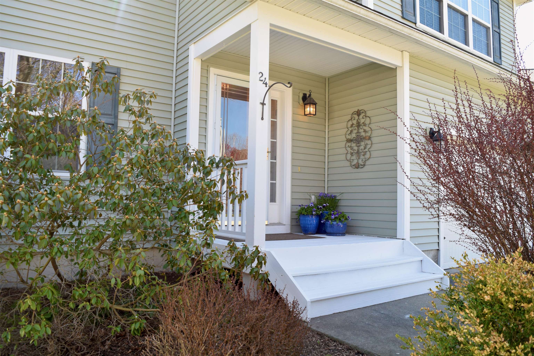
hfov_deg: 67.4
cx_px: 267
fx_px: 400
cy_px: 178
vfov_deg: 47.9
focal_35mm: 27
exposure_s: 1/100
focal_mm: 18
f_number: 6.3
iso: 200
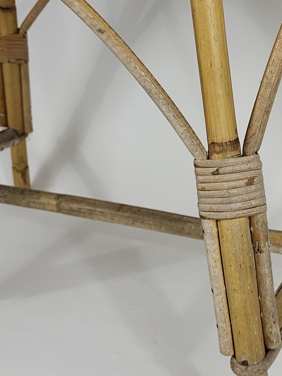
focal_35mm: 63
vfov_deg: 30.6
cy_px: 133
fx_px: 684
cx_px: 256
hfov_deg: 22.7
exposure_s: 1/100
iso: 320
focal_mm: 5.4
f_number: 1.8
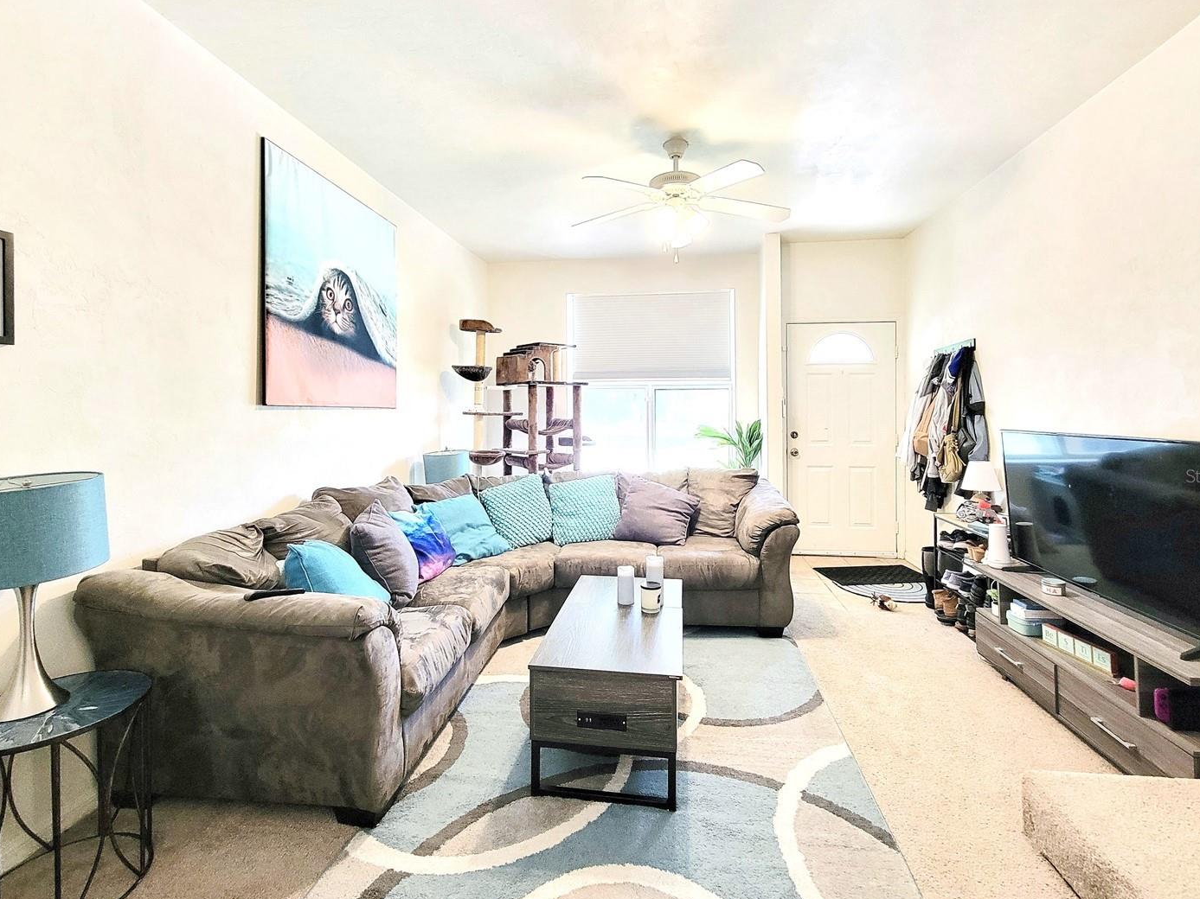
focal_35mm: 15
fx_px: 520
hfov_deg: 98.1
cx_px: 575
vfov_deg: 81.7
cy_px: 475
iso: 320
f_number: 2.2
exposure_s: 1/30
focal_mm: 2.2
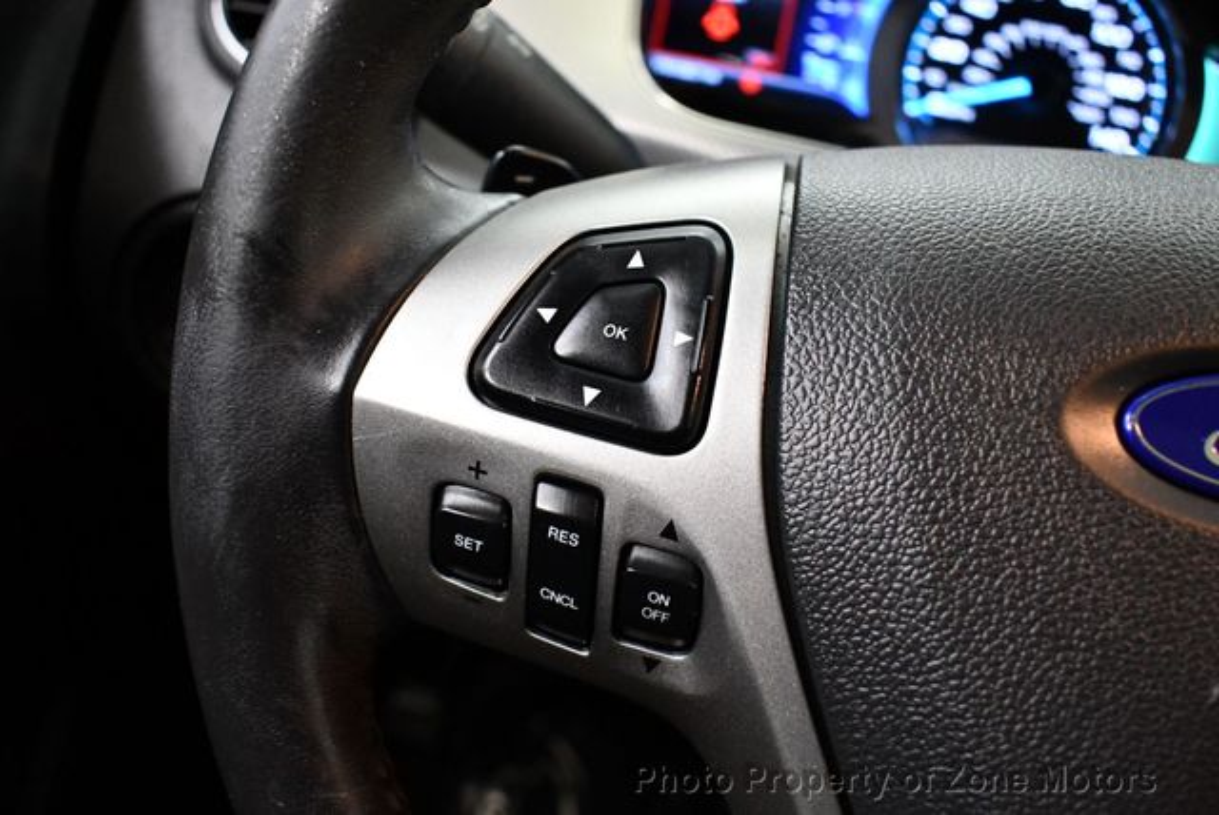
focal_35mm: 36
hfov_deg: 53.1
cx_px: 610
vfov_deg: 36.9
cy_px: 408
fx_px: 1220
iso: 3200
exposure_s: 1/125
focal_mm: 18
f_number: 3.5
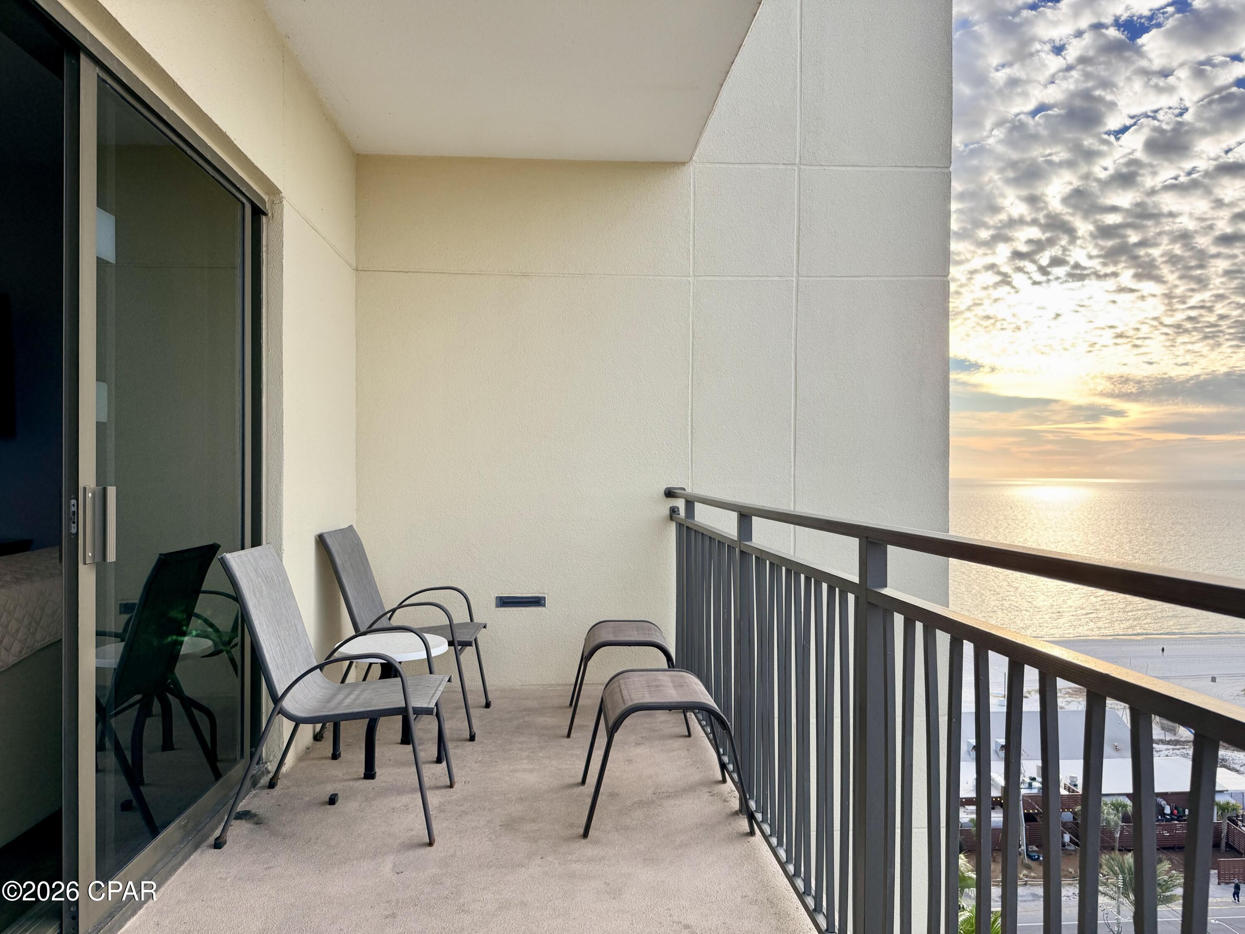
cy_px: 467
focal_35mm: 24
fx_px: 863
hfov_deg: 71.6
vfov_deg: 56.8
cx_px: 622
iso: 100
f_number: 1.78
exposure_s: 1/1230
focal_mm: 6.76
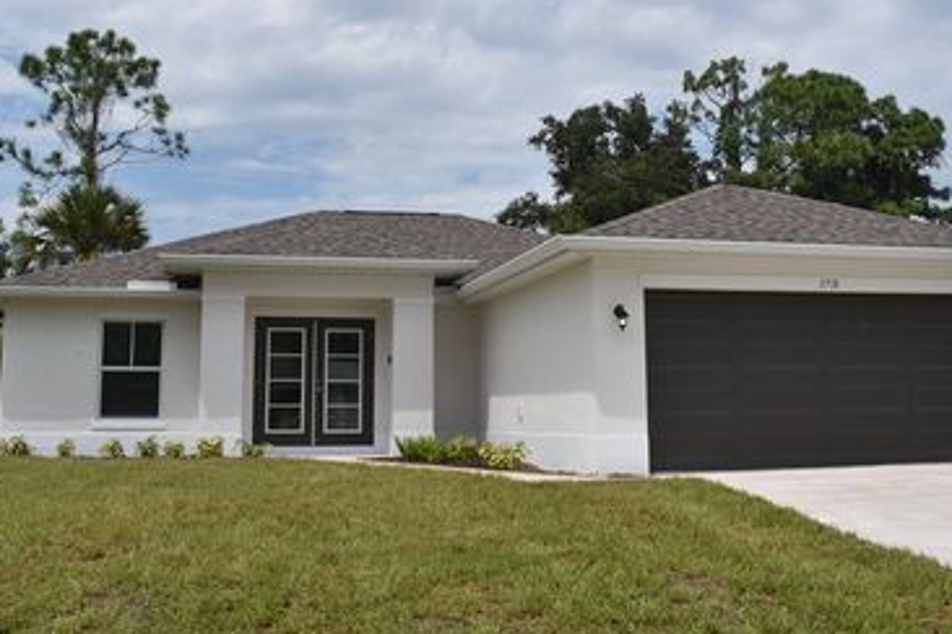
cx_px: 507
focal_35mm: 41
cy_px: 210
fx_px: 1084
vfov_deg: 32.4
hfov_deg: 47.4
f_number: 20
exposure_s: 1/200
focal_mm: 20
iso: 200
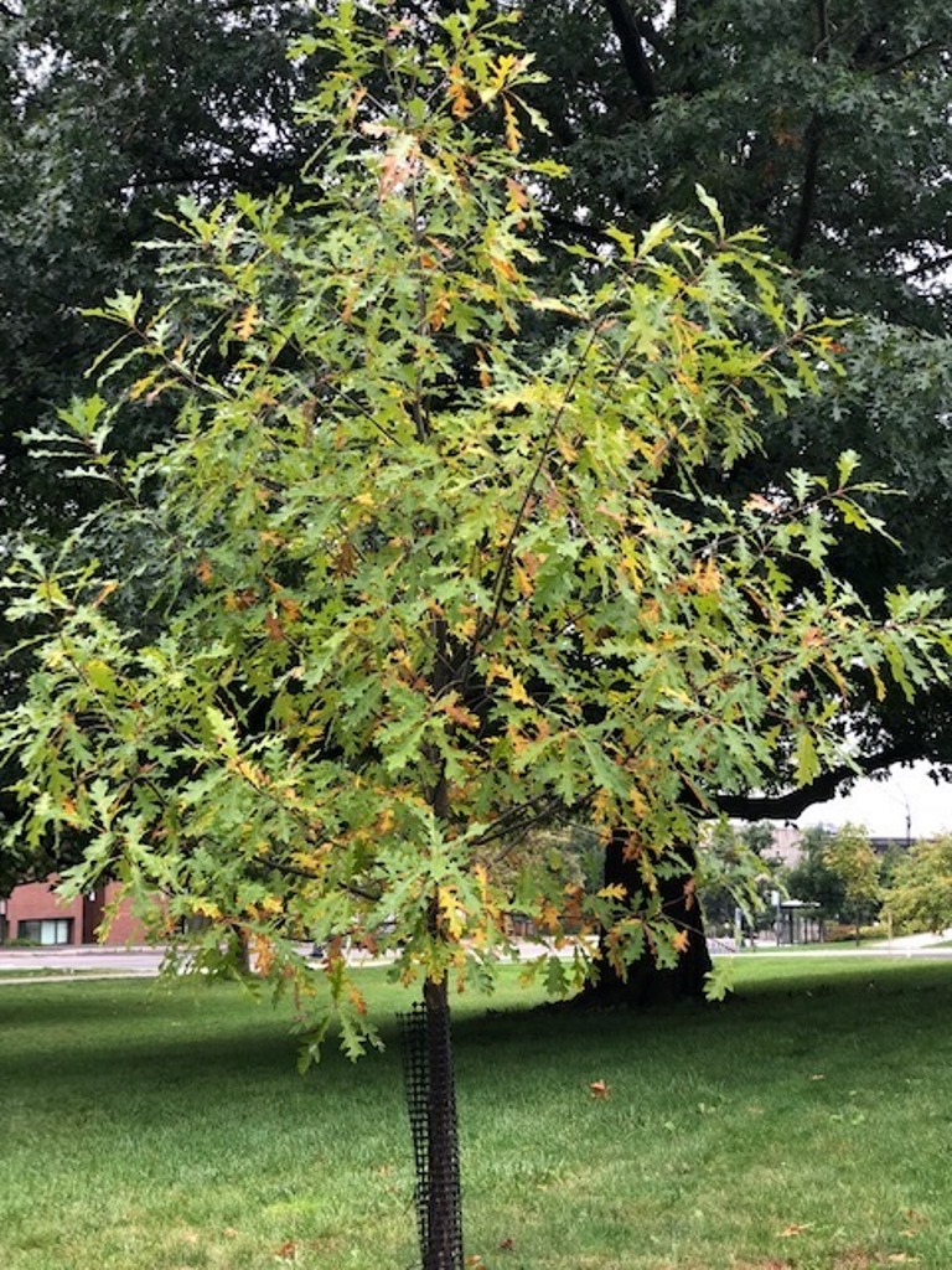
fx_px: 2090
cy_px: 635
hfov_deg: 25.7
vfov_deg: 33.8
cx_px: 476
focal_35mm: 57
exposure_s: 1/40
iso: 20
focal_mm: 6.6
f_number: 2.8
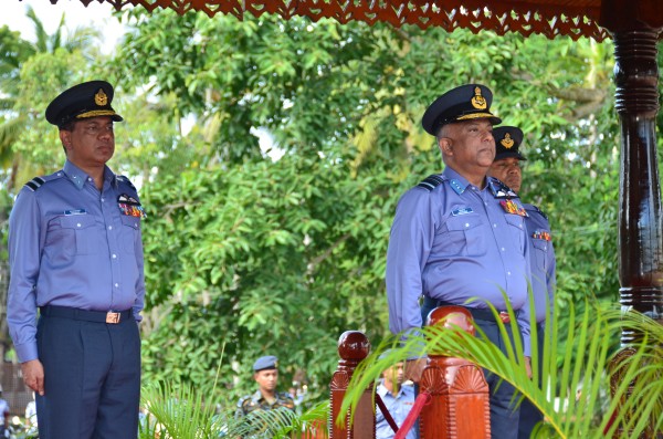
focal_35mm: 142
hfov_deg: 14.4
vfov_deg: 9.6
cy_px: 220
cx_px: 332
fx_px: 2618
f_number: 5.6
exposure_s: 1/100
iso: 200
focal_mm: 95
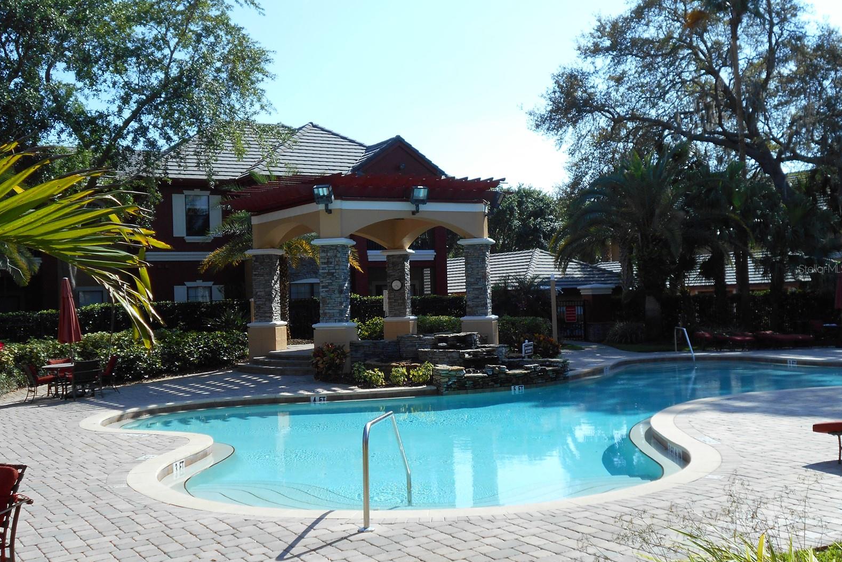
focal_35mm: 39
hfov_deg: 49.5
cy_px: 268
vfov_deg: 34.2
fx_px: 912
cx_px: 422
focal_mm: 6.7
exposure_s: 1/640
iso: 80
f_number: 3.9
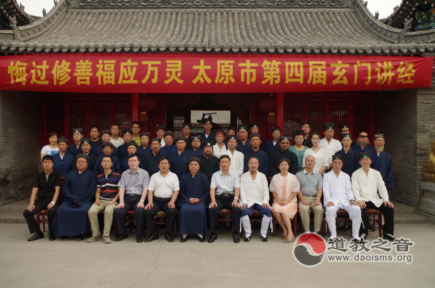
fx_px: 374
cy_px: 144
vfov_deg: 42.2
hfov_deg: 60.4
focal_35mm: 31
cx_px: 218
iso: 200
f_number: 7.1
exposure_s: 1/160
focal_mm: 21.25
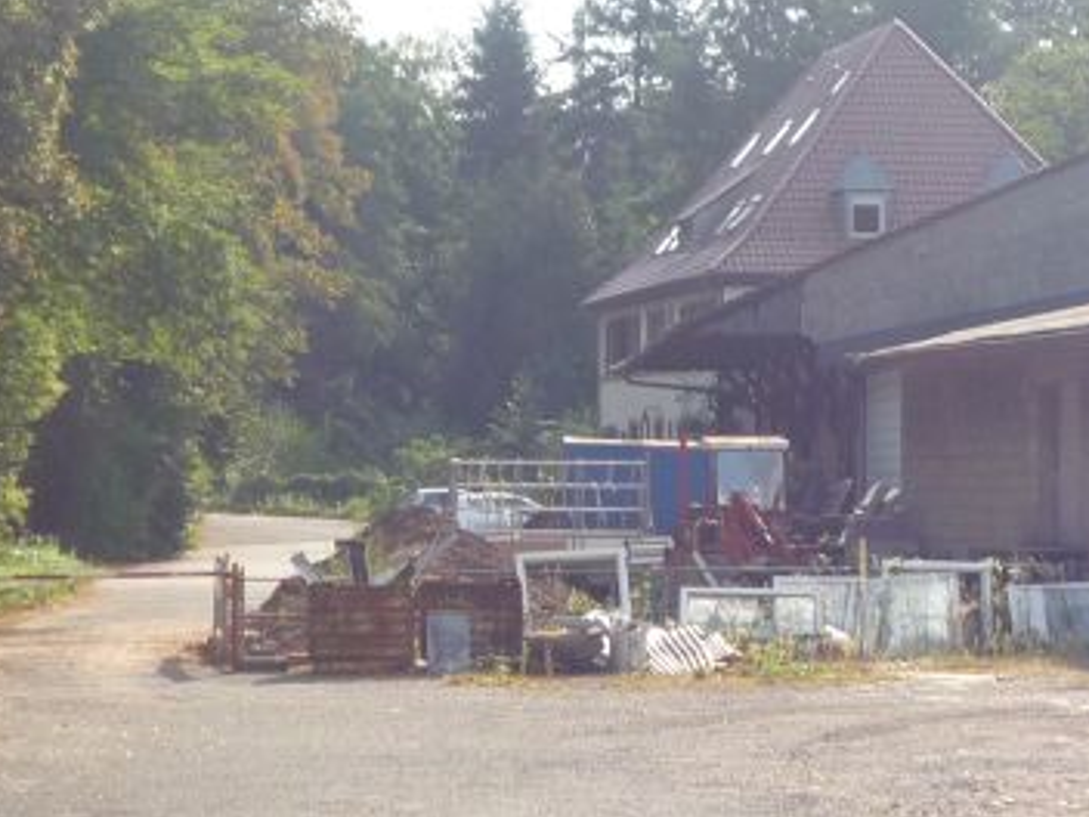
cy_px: 390
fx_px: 4593
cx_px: 622
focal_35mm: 146
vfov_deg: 10.2
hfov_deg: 13.5
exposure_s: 1/160
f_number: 5.2
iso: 100
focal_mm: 10.9
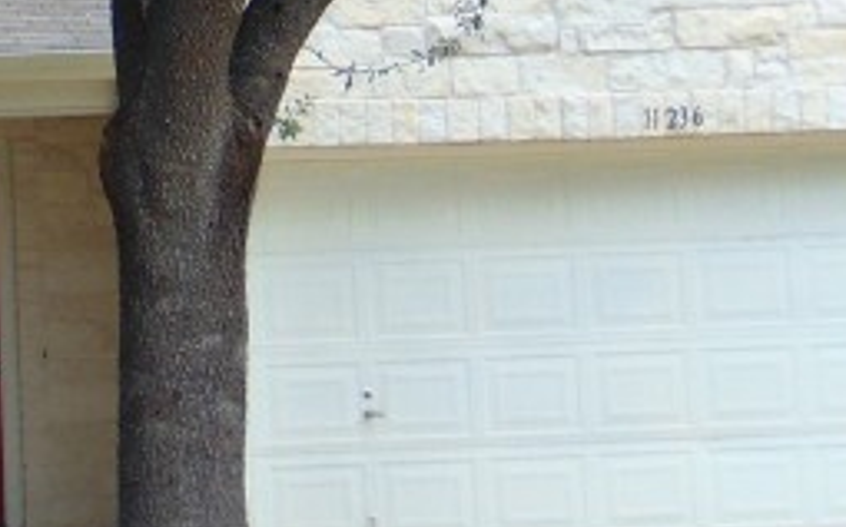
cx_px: 86
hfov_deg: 11.6
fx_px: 4124
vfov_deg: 7.2
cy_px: -199
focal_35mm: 179
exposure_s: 1/50
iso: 80
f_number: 3.3
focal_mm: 7.6
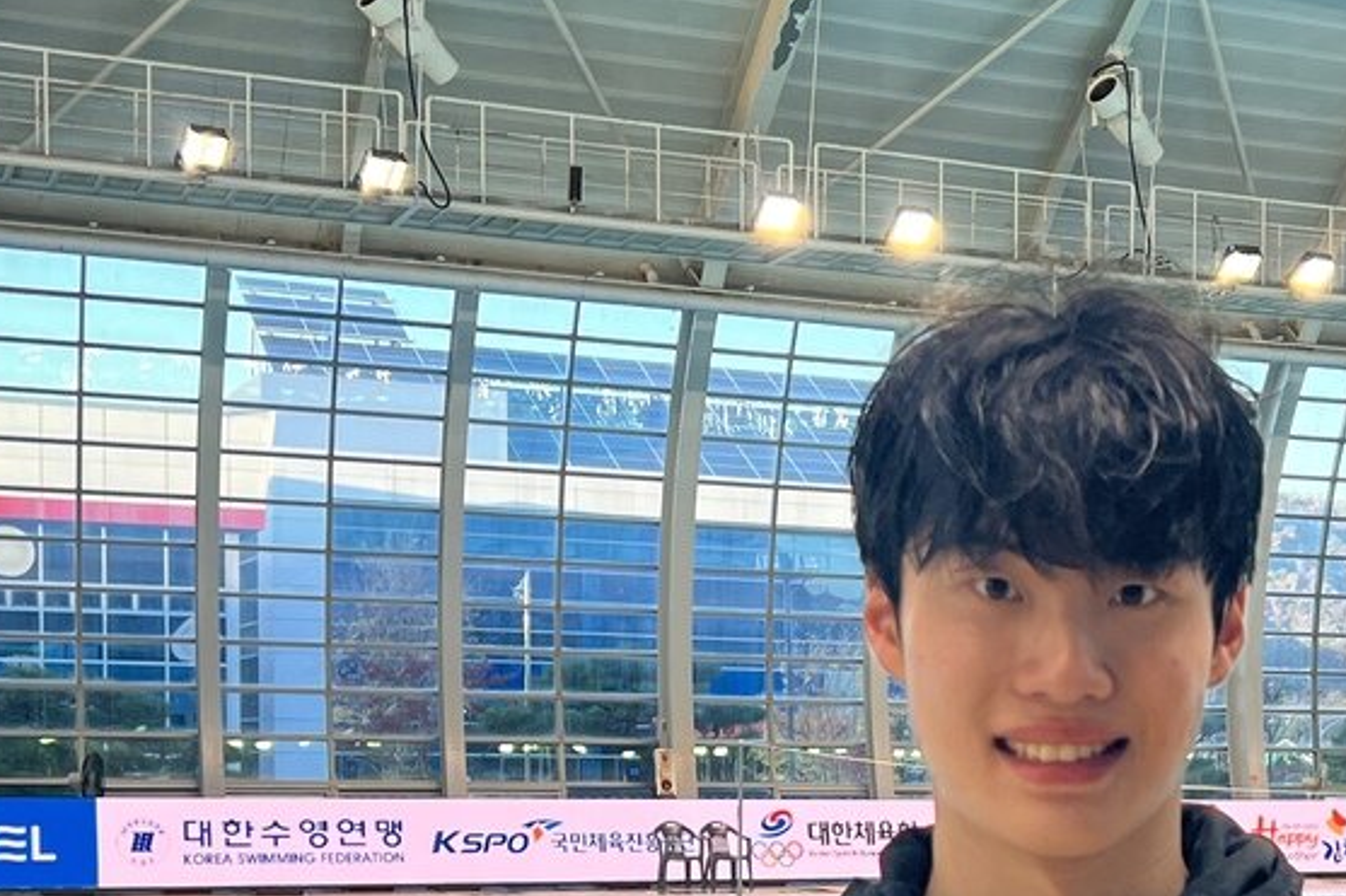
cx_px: 1039
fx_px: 2542
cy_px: 855
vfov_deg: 19.5
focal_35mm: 68
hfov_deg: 29.1
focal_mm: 5.7
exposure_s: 1/120
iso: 64
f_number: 1.5
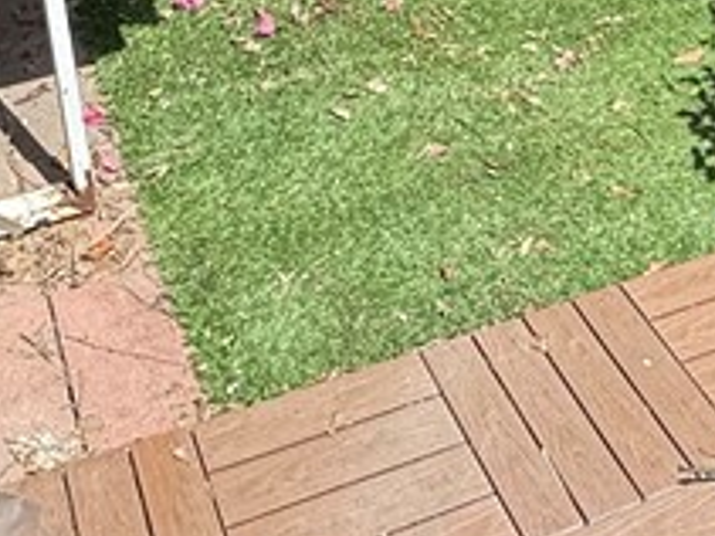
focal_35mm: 68
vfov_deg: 17.3
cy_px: -451
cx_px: 430
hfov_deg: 28.5
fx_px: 1404
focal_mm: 2.22
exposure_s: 1/1017
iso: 64
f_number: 2.2
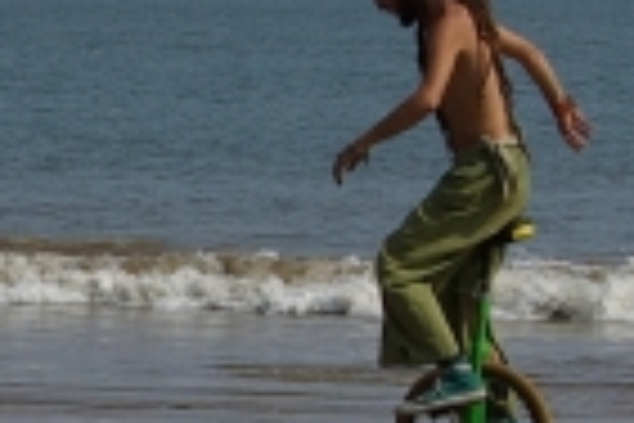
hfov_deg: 10.3
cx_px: -274
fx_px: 3416
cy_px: 142
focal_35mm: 194
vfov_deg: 7.1
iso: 100
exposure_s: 1/180
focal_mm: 26
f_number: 13
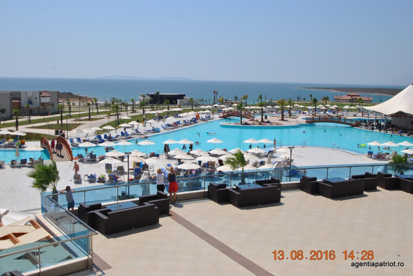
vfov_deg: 37.0
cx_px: 206
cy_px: 138
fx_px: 414
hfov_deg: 53.1
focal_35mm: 36
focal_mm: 24
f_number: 9
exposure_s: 1/320
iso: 100
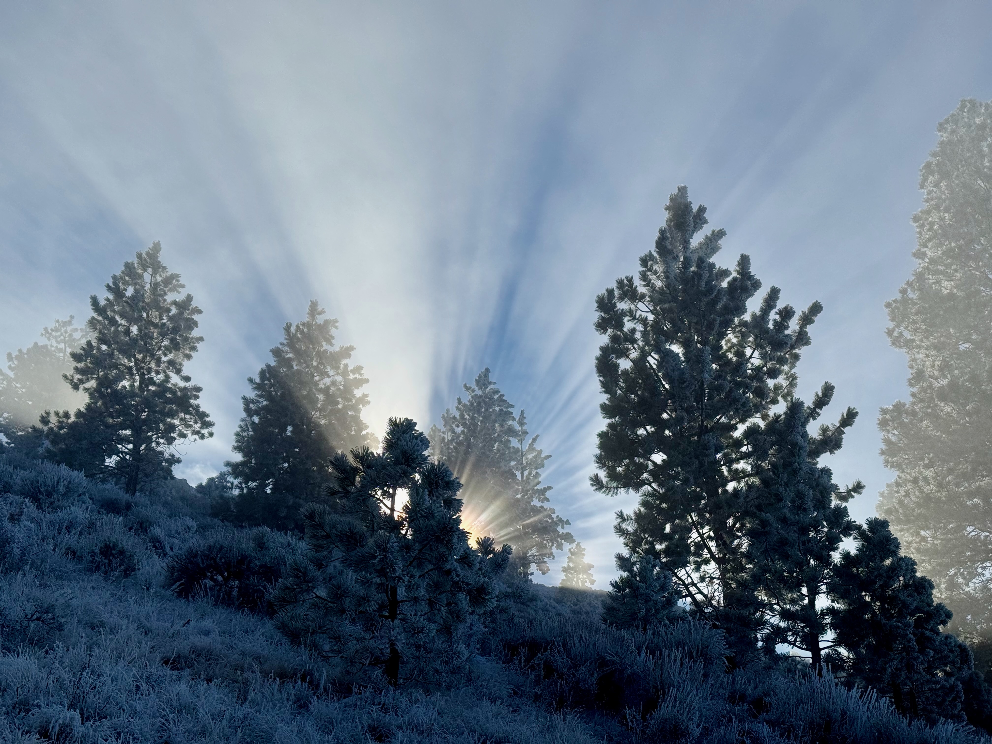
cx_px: 496
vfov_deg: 30.3
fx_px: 1376
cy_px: 372
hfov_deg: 39.7
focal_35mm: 48
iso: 80
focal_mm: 6.76
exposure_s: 1/15385
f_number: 1.78
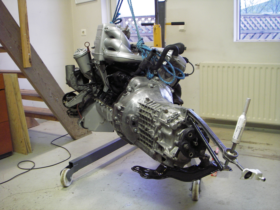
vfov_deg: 37.7
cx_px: 140
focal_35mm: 38
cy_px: 105
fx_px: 307
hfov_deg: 49.0
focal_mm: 6.3
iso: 125
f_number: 3.3
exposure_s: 1/4
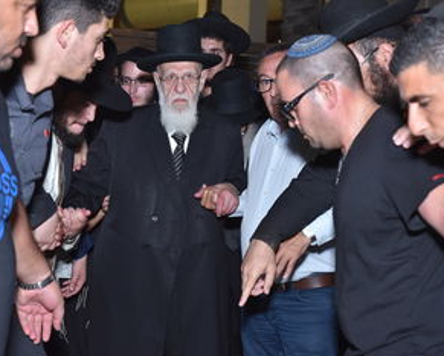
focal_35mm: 67
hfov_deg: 28.3
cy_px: 154
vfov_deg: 22.8
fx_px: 881
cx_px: 203
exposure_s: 1/125
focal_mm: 52
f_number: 6.3
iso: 1600
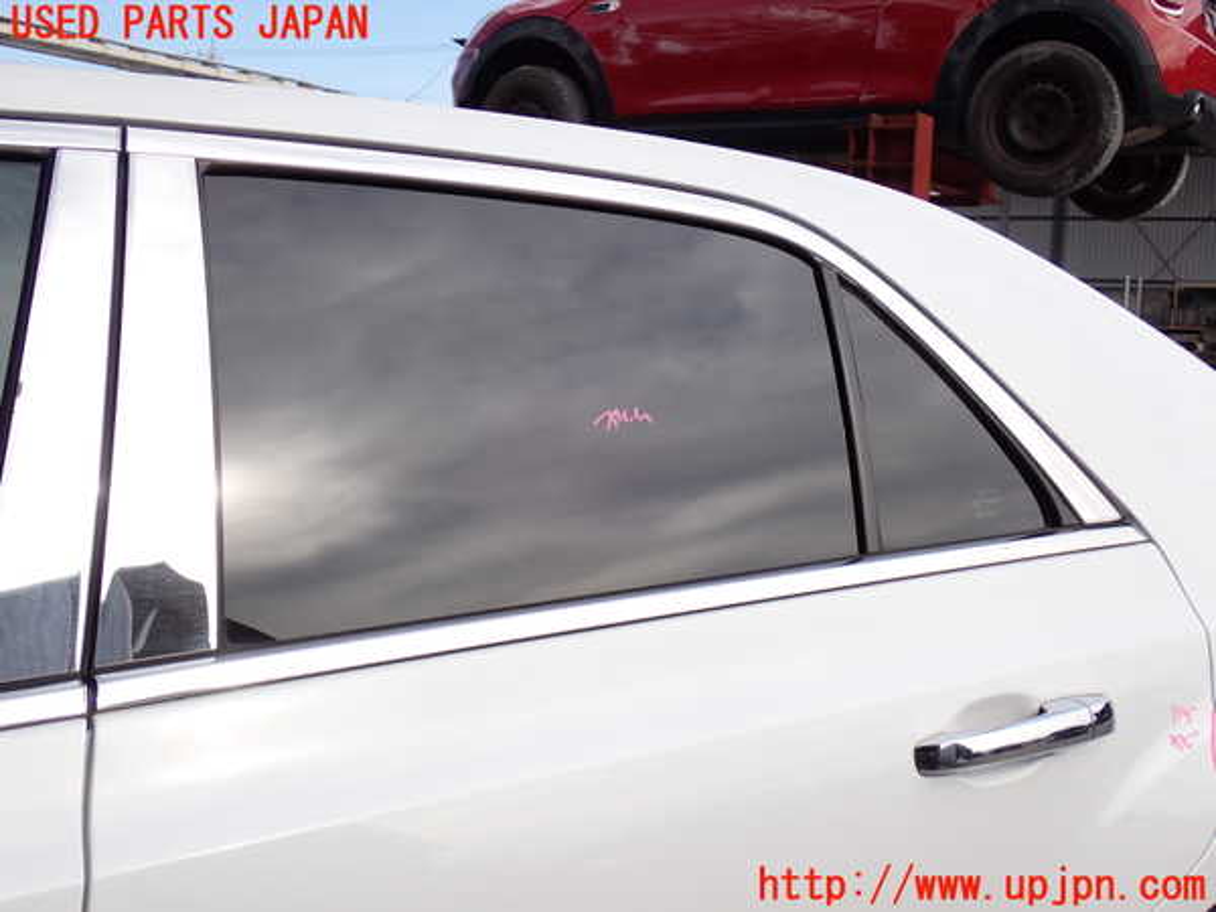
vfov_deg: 32.9
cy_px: 456
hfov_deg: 42.9
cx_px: 608
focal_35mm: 44
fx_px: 1546
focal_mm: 7.84
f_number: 4
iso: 100
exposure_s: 1/500
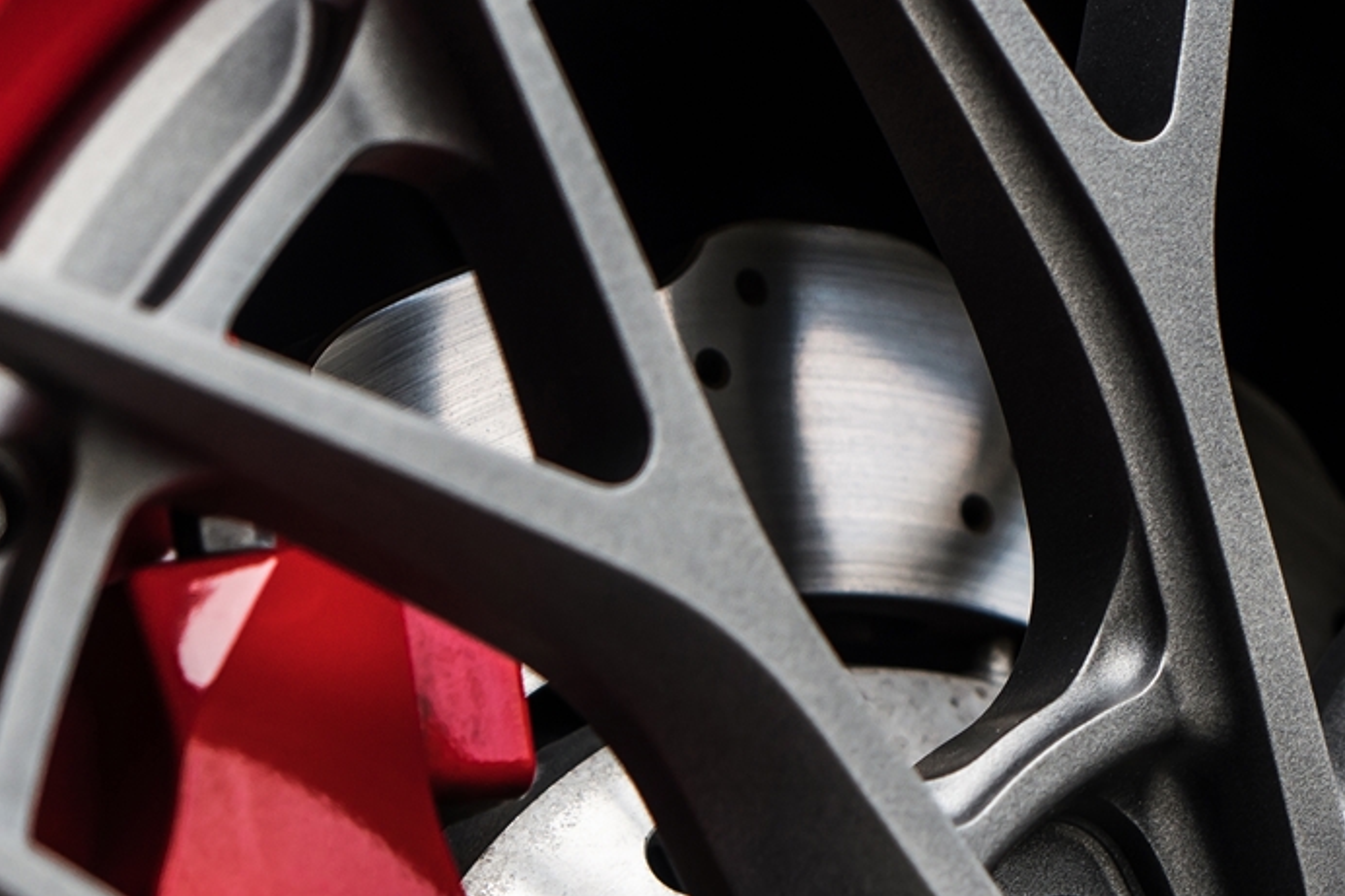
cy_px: 1120
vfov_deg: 9.2
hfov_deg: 13.6
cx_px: 1567
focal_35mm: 147
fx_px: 5490
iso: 200
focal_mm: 53
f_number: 4
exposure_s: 1/160
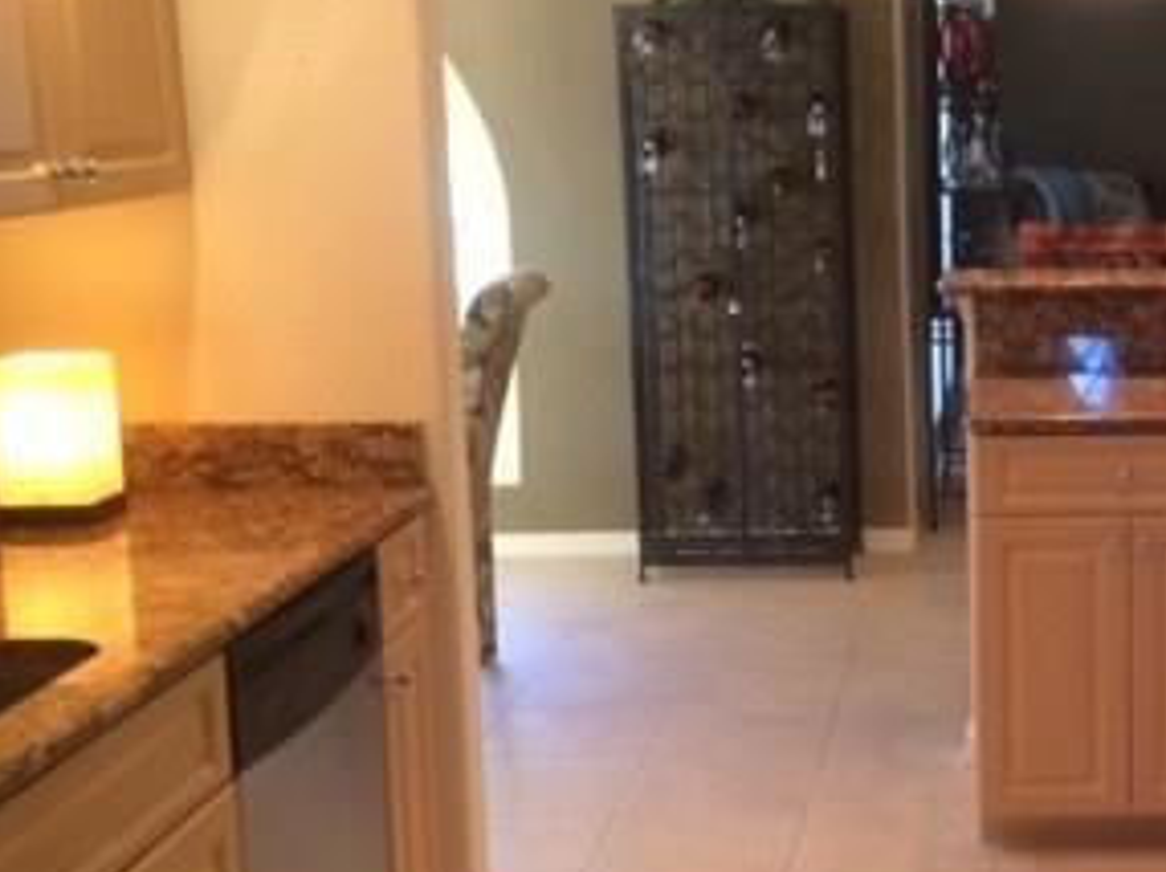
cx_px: 1101
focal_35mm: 65
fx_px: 2188
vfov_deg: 22.5
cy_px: 477
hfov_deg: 28.4
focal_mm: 4.15
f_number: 2.2
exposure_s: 1/30
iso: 125
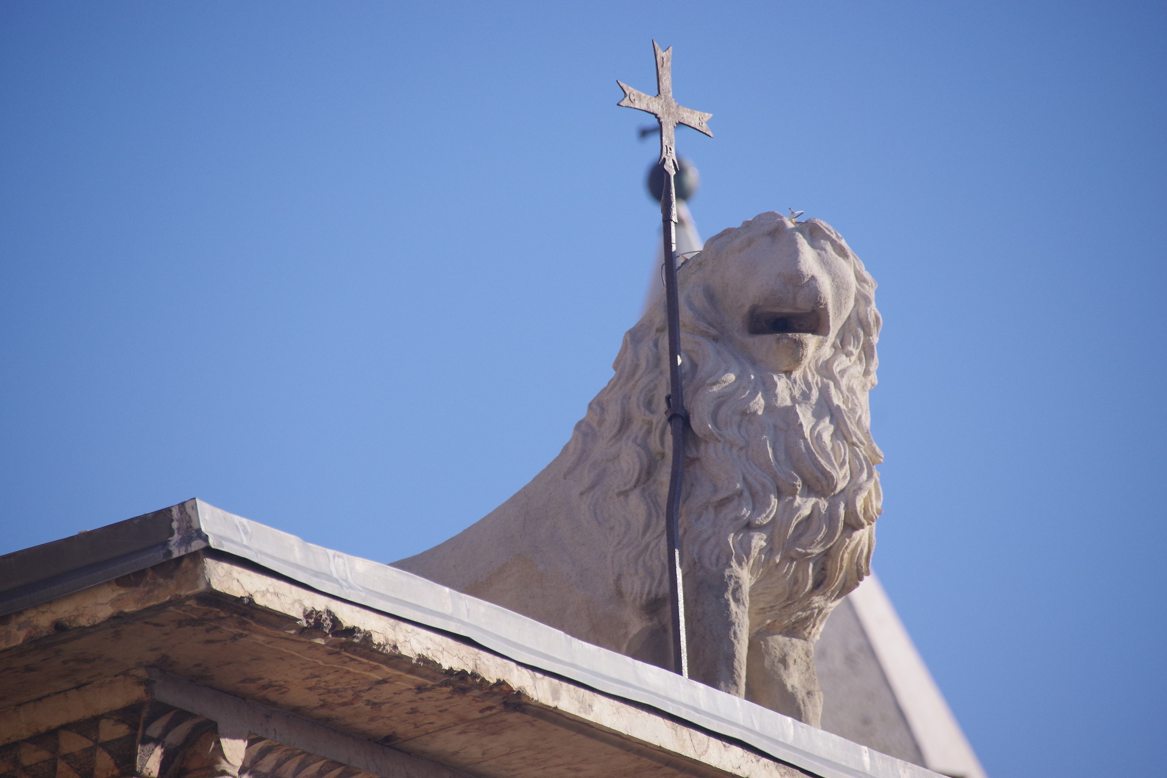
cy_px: 389
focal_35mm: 450
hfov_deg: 4.6
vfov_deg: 3.1
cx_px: 584
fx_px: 14586
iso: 400
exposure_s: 1/400
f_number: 6.3
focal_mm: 300
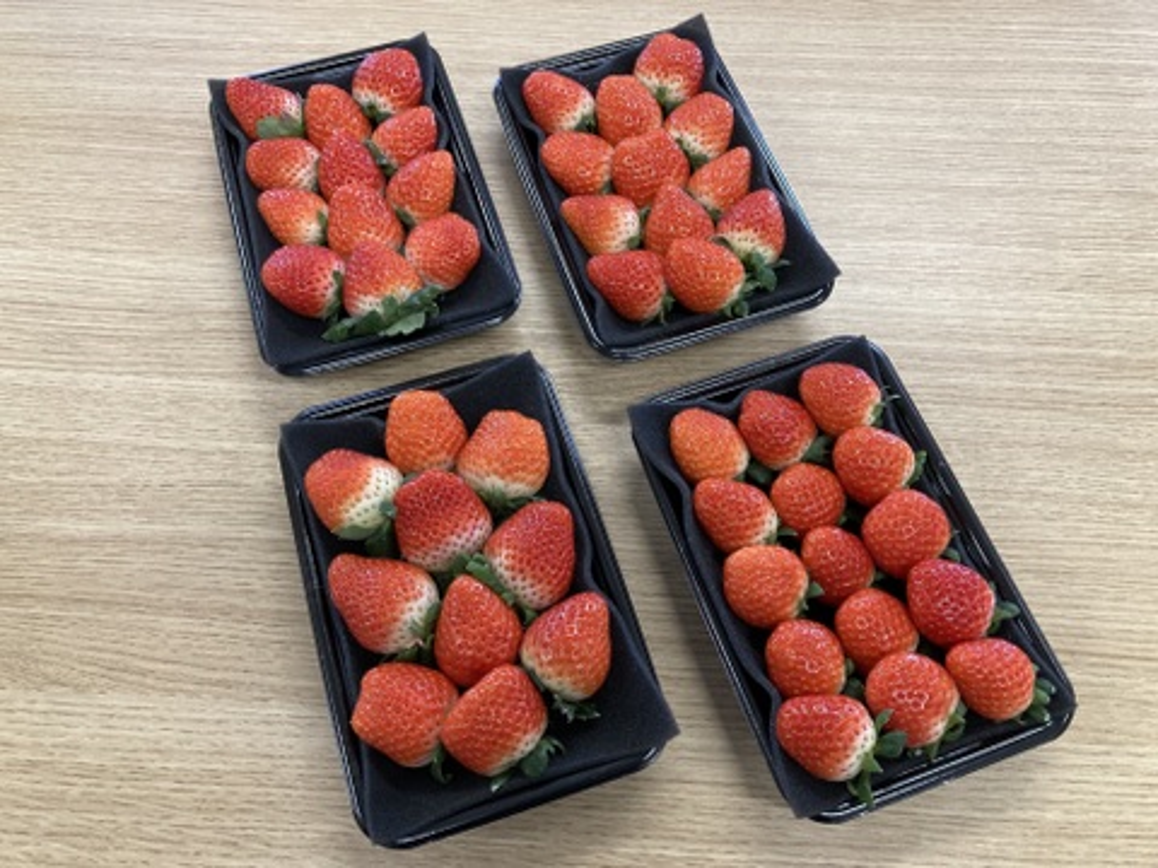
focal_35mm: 28
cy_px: 434
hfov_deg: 63.4
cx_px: 579
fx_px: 937
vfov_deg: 49.7
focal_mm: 3.99
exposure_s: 1/60
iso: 160
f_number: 1.8
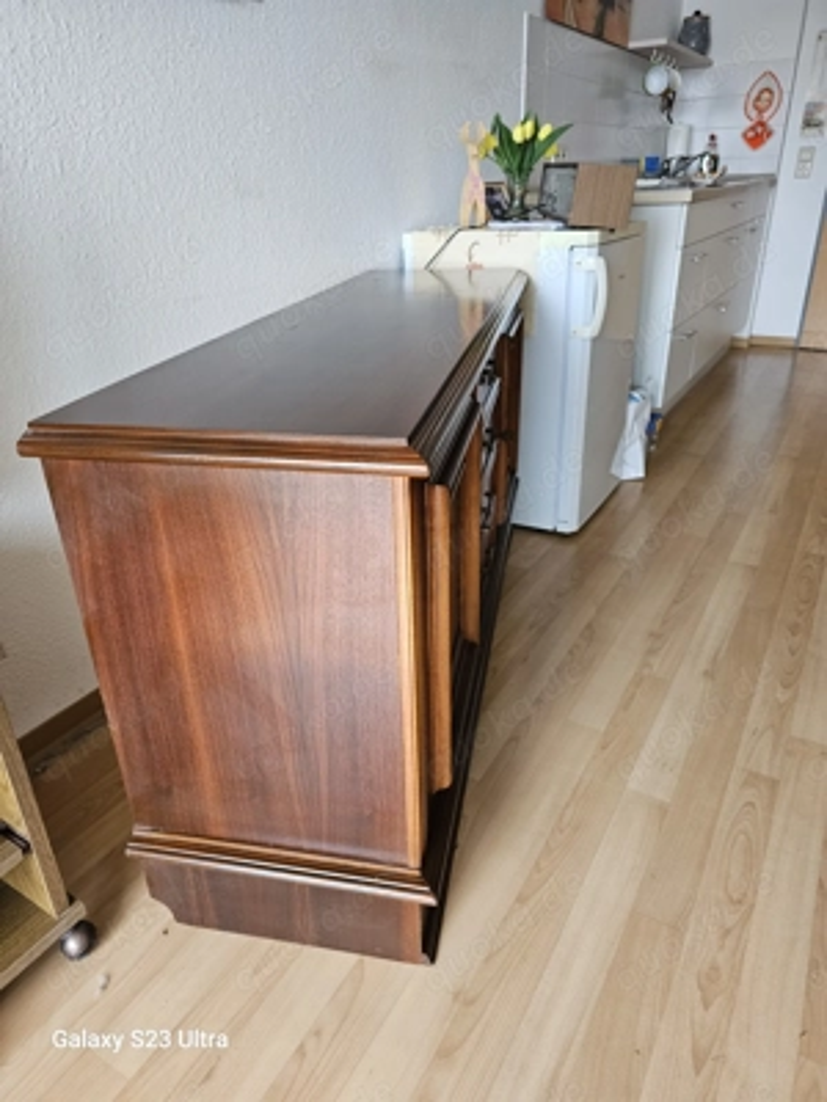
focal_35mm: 23
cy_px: 551
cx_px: 414
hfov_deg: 58.9
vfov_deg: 73.9
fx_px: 733
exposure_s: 1/100
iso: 400
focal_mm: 6.3
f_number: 1.7
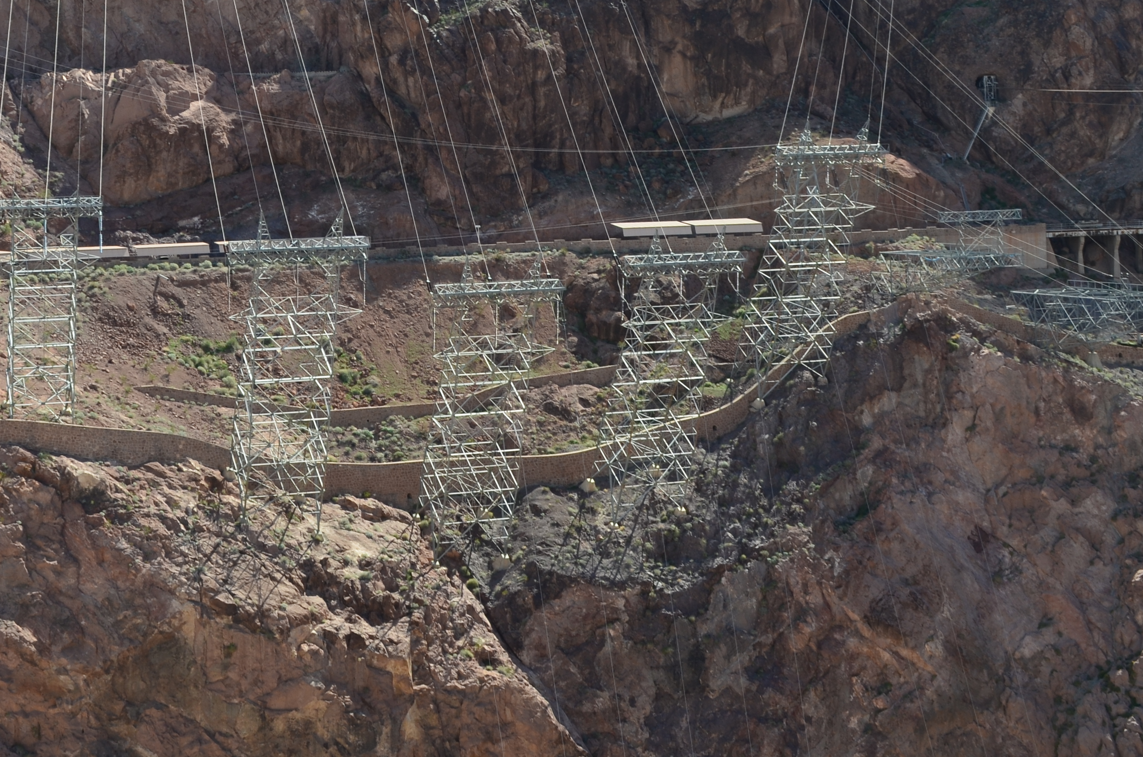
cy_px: 102
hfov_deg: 33.3
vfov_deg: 22.1
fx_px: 1901
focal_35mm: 60
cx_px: 422
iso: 125
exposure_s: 1/125
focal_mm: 22
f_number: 11
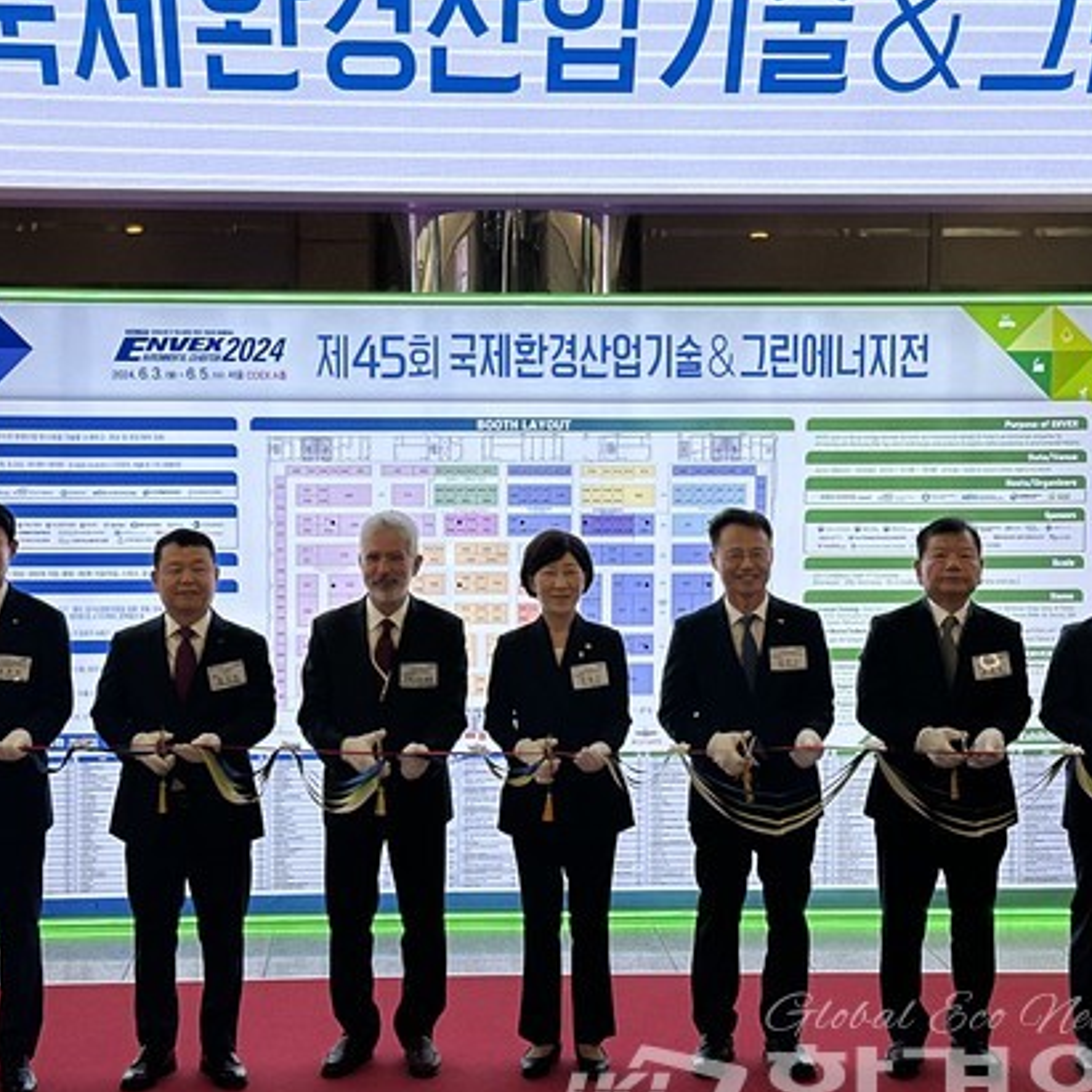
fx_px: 2213
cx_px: 515
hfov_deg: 27.7
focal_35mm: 62
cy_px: 592
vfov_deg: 27.7
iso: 64
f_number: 1.78
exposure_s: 1/279
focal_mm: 6.86
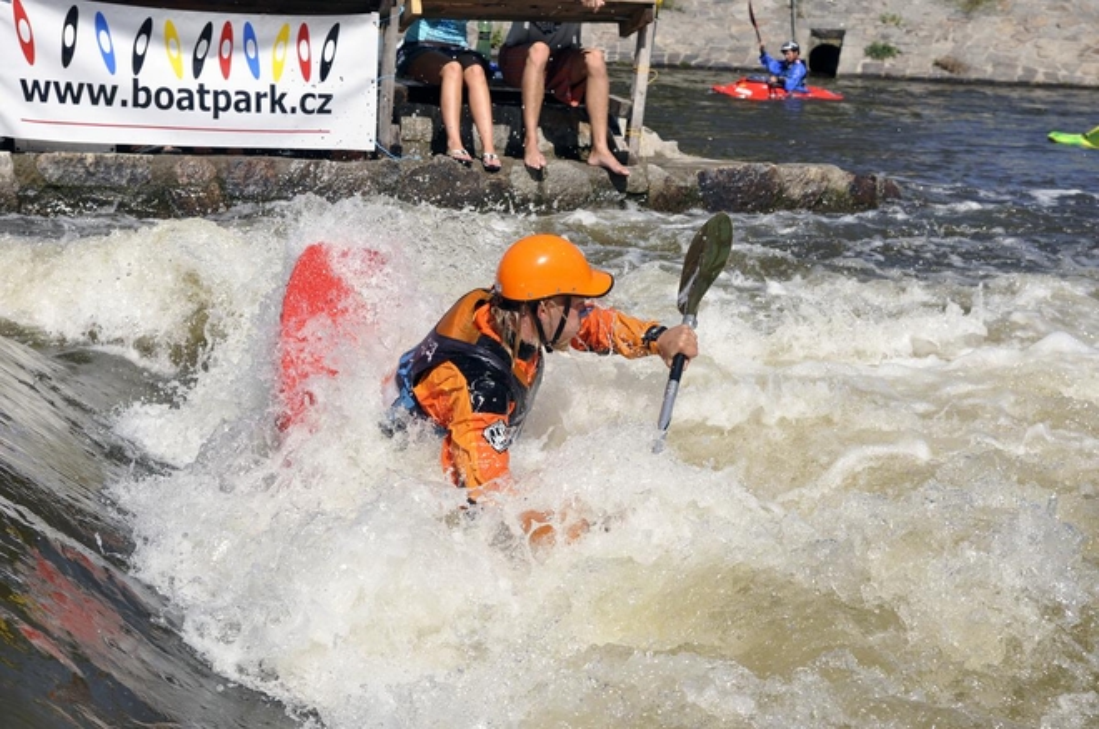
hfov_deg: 35.1
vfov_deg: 23.7
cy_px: 364
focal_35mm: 57
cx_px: 550
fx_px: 1738
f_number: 6.3
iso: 200
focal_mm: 38
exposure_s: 1/1250
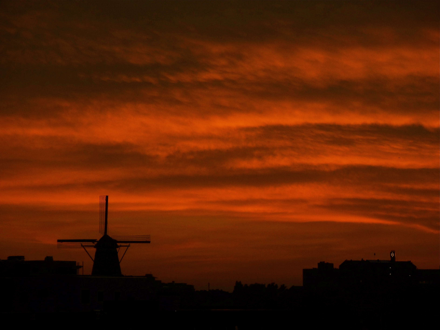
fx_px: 1983
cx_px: 220
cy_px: 165
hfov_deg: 12.7
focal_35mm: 156
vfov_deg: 9.5
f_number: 4
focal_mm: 32.9
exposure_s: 1/200
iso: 200
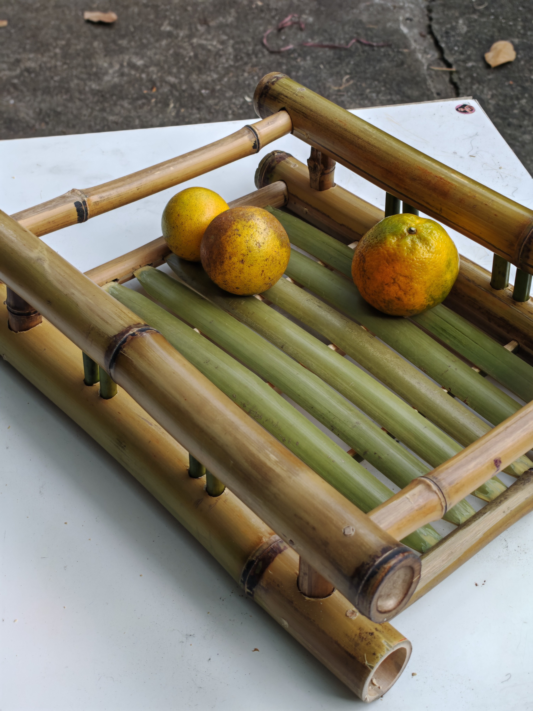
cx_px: 266
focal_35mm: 54
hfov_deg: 27.0
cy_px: 356
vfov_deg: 35.5
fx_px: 1109
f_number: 2
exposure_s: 1/120
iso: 50
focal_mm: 6.83
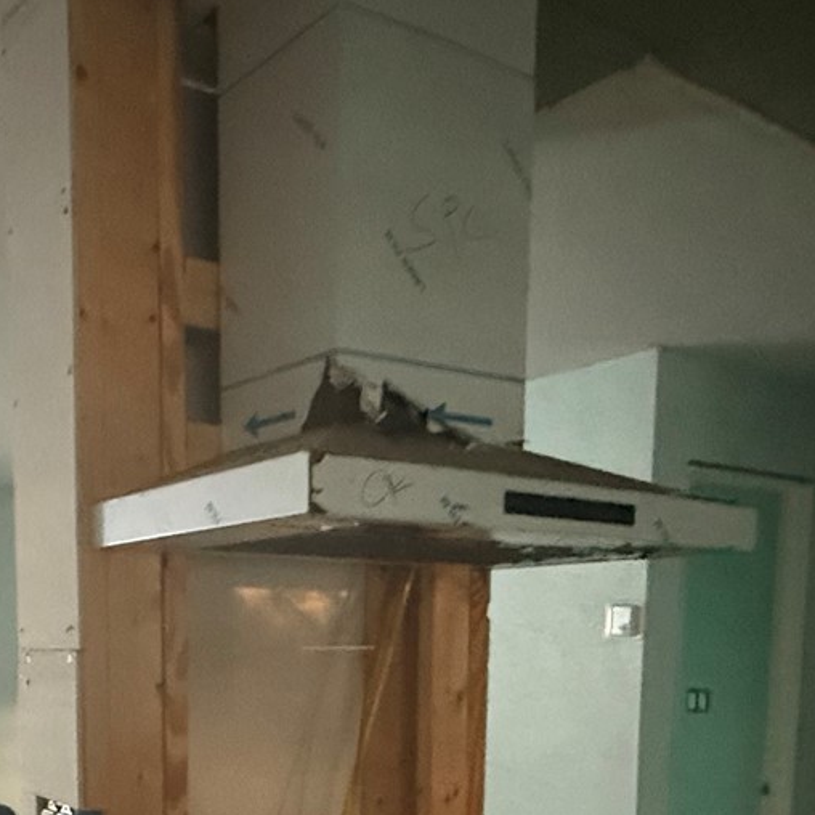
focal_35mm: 39
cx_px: 252
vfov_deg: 39.3
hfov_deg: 42.1
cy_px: 757
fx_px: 1039
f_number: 2.2
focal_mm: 2.22
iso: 1600
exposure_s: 1/32
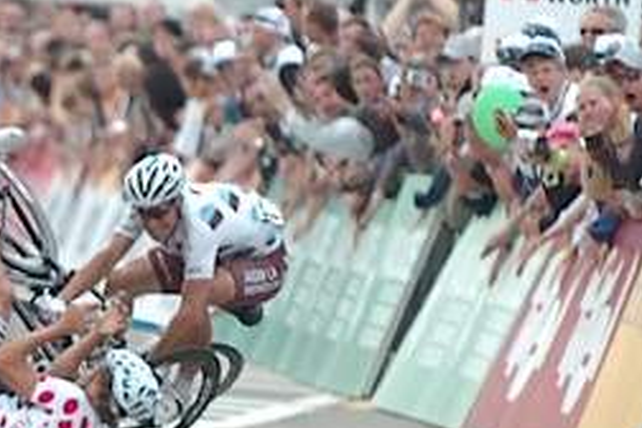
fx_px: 21238
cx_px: -101
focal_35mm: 1191
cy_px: 411
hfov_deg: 1.7
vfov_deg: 1.2
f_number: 4
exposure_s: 1/1000
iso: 400
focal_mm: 200
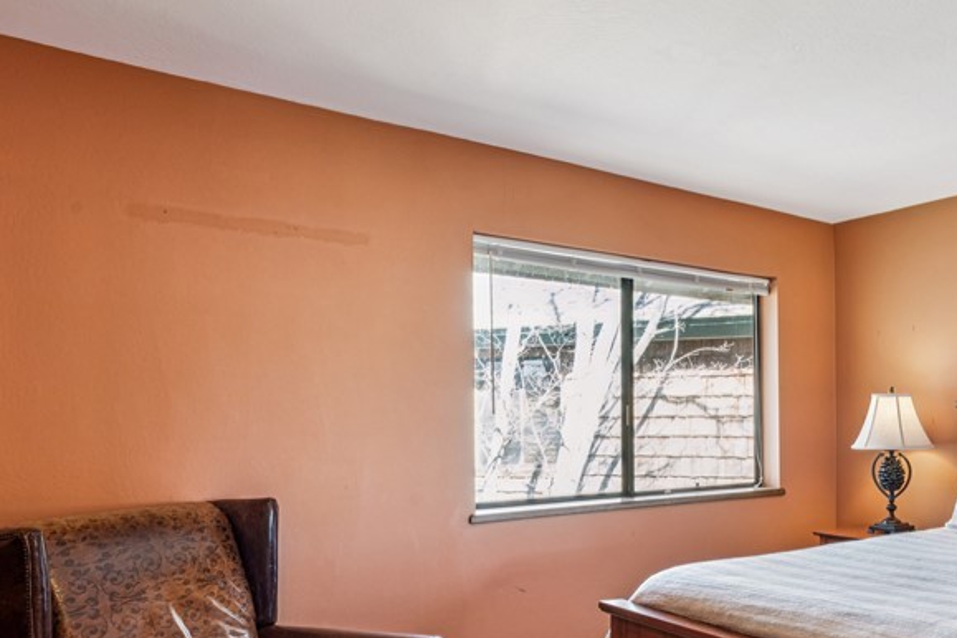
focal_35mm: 31
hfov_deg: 55.5
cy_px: 426
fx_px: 827
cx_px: 778
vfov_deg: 41.6
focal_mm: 16.6
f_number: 13
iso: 100
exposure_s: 1.6
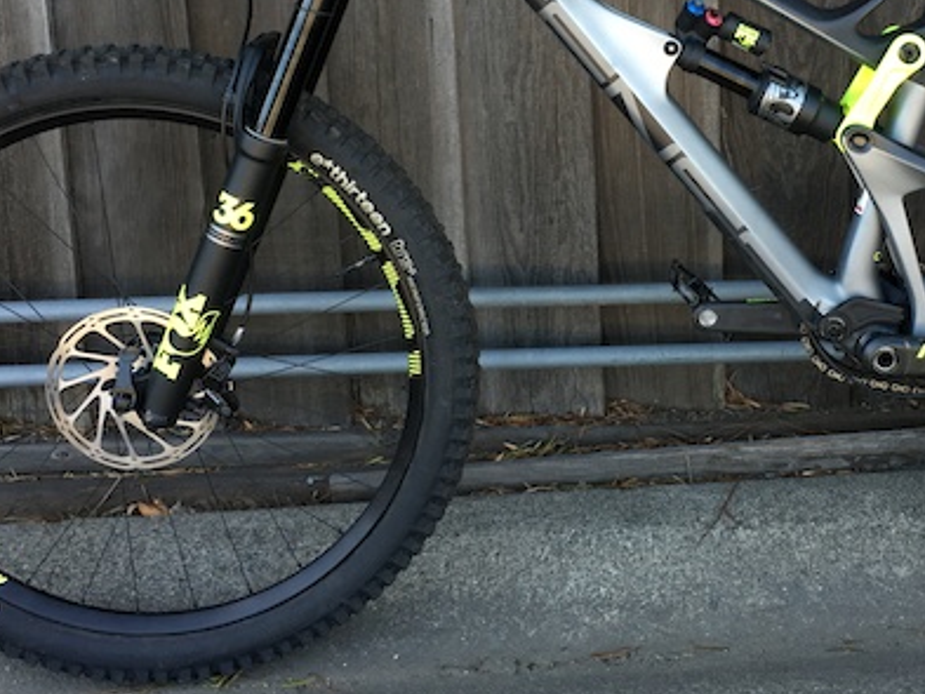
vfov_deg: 24.5
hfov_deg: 32.2
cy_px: 153
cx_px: 666
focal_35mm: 59
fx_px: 1577
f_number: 2.2
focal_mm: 4.15
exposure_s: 1/120
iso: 32
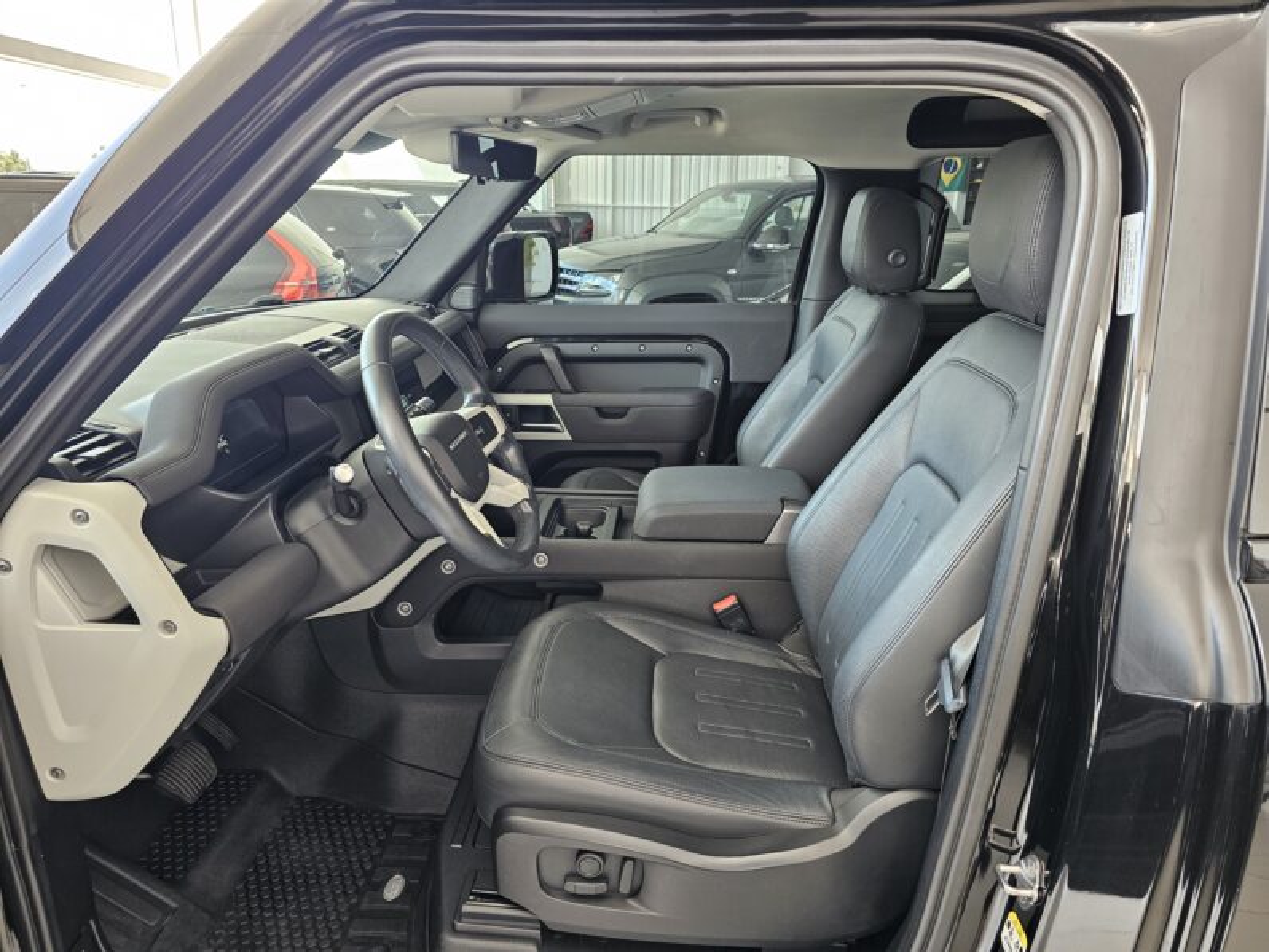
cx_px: 634
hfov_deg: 73.9
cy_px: 476
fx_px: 843
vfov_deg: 58.9
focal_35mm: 23
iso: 160
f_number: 1.7
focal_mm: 6.3
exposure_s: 1/100
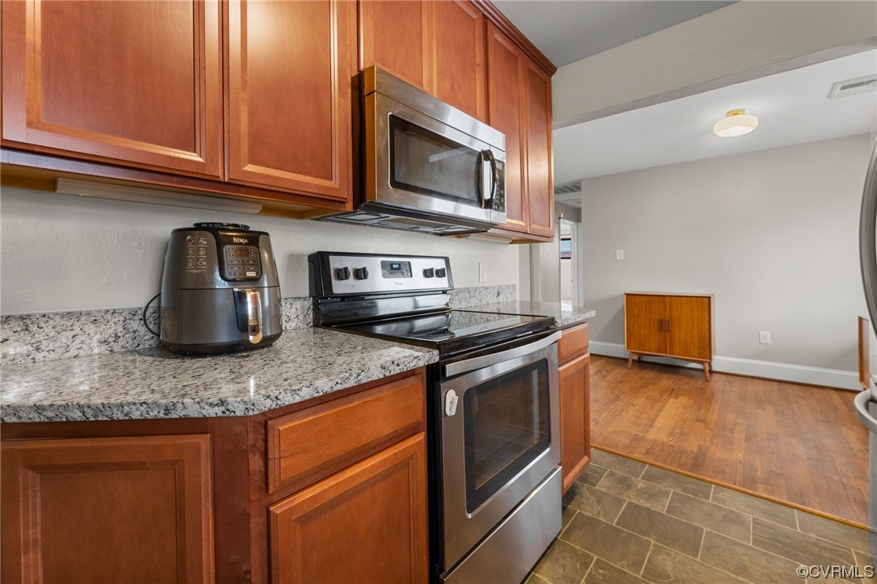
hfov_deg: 100.8
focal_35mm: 15
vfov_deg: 77.6
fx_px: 363
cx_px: 438
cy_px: 292
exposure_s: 1/6
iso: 800
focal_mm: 14.9
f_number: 8
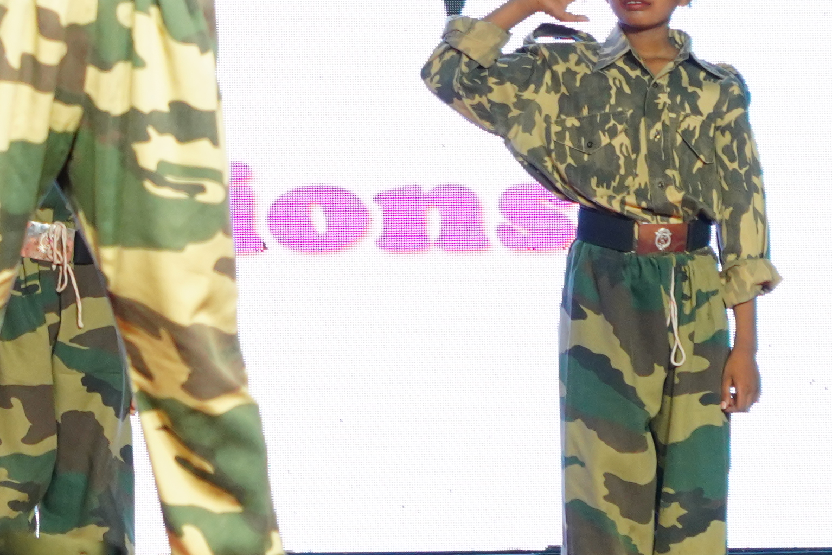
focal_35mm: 394
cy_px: -183
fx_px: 9106
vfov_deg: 3.5
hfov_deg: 5.1
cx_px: -954
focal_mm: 76
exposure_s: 1/160
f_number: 5
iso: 1000
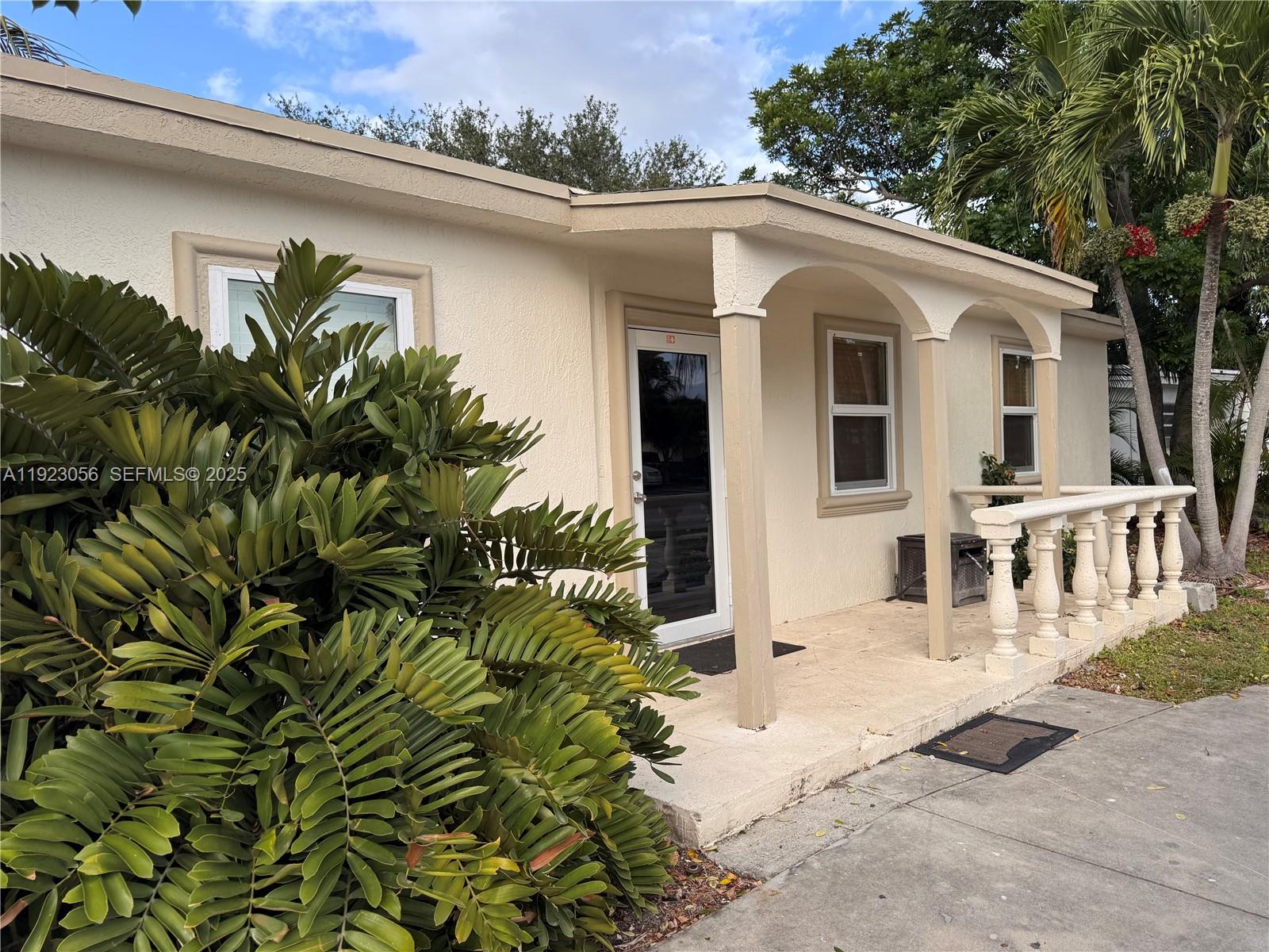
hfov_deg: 71.6
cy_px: 476
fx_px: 880
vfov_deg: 56.8
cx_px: 634
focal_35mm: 24
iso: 80
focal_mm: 6.76
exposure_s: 1/1395
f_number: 1.78
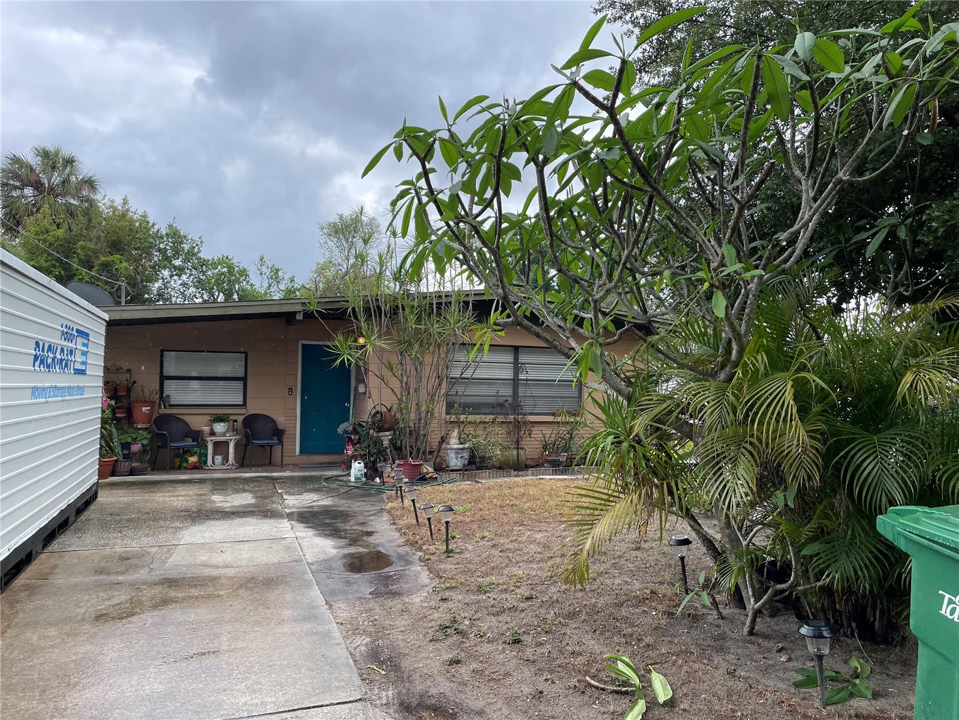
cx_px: 480
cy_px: 360
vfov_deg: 53.1
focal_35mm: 26
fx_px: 720
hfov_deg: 67.3
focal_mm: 4.2
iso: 32
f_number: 1.6
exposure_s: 1/979
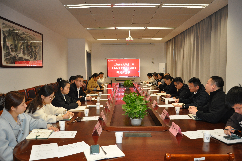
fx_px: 181
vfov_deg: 47.8
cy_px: 80
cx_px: 121
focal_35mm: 27
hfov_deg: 67.4
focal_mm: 18
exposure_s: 1/60
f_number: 3.5
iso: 800
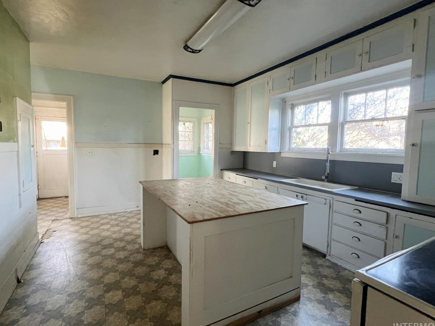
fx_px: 201
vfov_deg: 78.1
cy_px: 160
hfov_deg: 94.4
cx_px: 203
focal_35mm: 16
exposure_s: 1/60
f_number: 1.8
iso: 400
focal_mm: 1.57
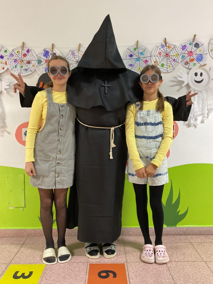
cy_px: 142
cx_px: 106
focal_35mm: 29
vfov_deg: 61.7
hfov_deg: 48.2
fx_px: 238
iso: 250
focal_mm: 3
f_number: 1.8
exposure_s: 1/25
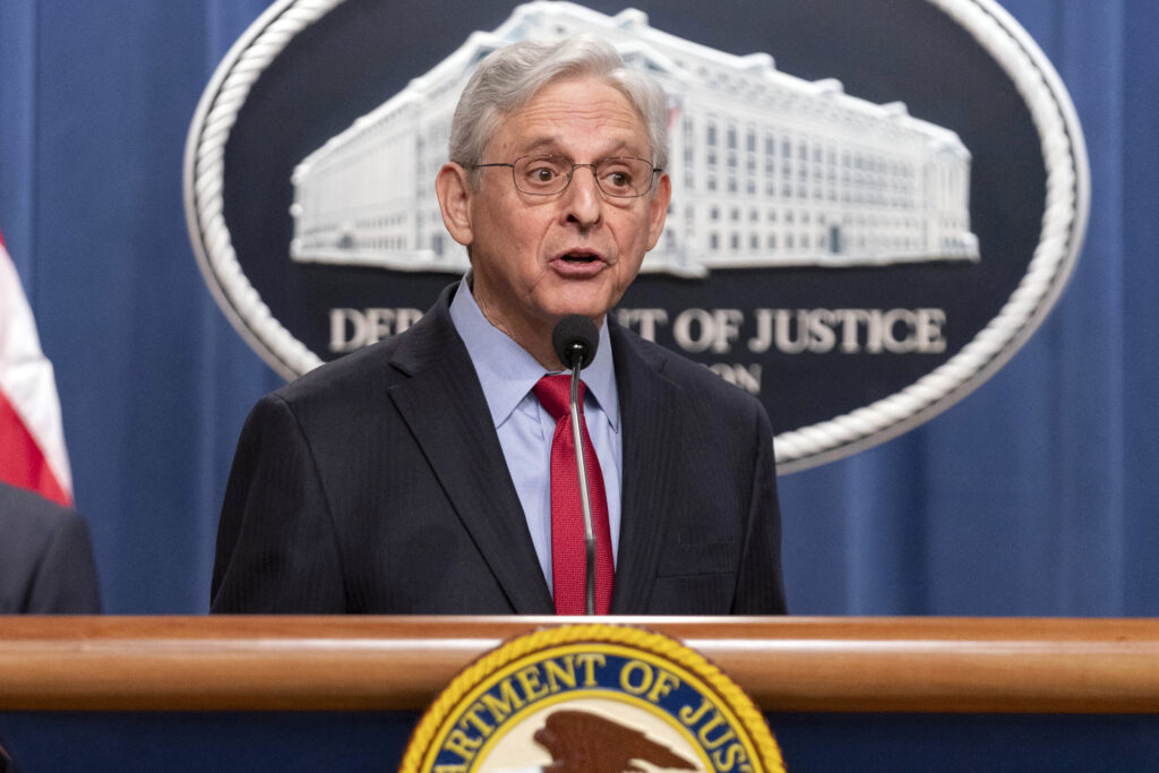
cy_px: 386
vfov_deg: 6.9
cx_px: 580
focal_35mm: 200
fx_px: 6439
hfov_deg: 10.3
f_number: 3.5
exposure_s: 1/320
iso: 2500
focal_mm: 200
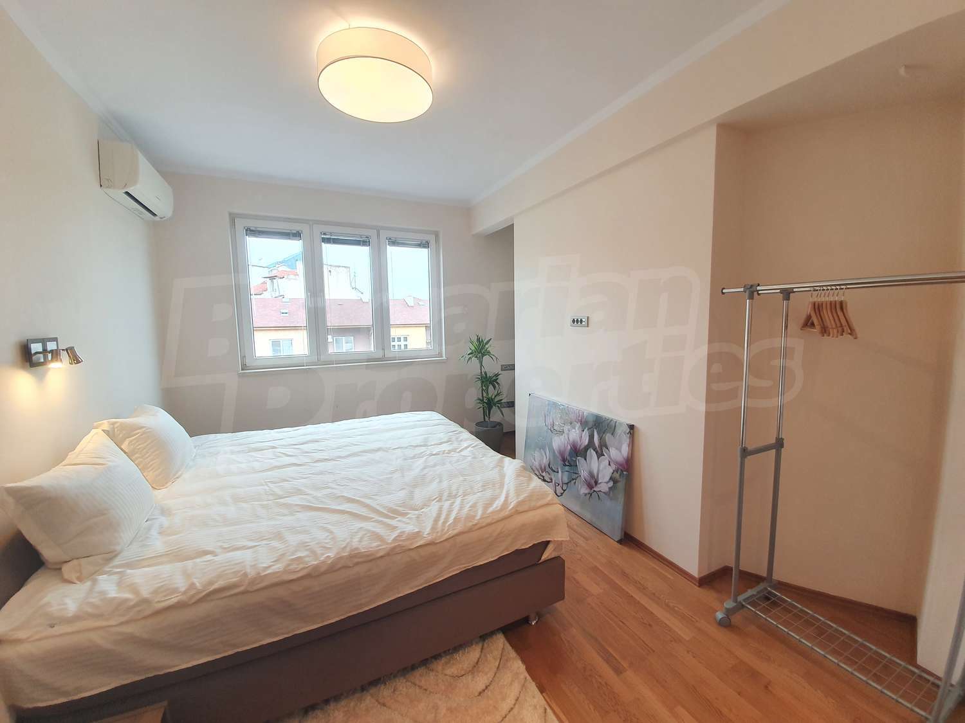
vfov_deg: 89.9
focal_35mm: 13
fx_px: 362
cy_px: 362
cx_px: 482
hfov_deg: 106.2
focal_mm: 1.8
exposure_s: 1/50
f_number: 2.2
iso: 64
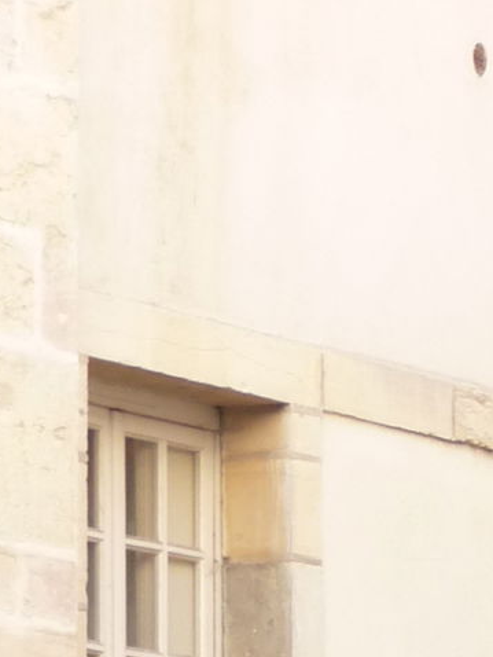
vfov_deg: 6.1
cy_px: 1045
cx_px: 672
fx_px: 6090
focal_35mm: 321
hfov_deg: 4.6
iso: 200
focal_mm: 12.2
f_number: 4.6
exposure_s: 1/40
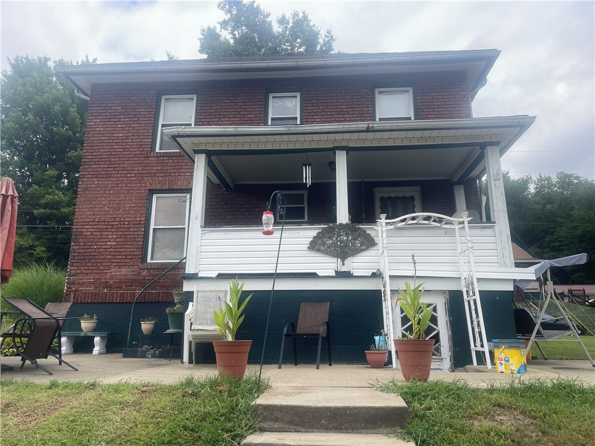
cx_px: 298
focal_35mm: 25
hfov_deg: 69.4
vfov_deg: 54.9
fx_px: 430
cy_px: 223
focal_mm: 5.1
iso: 32
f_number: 1.6
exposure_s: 1/1152
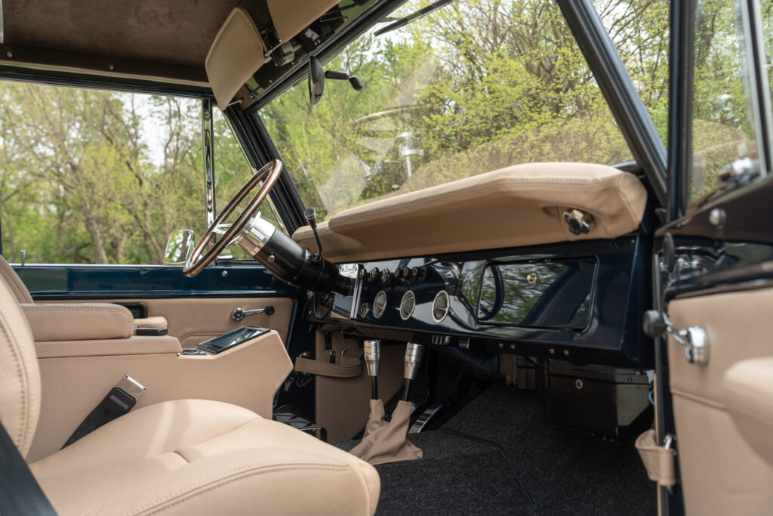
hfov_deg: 54.4
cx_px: 386
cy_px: 258
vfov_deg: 37.9
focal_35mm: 35
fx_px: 752
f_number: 5.6
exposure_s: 1/160
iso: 100
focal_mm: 35
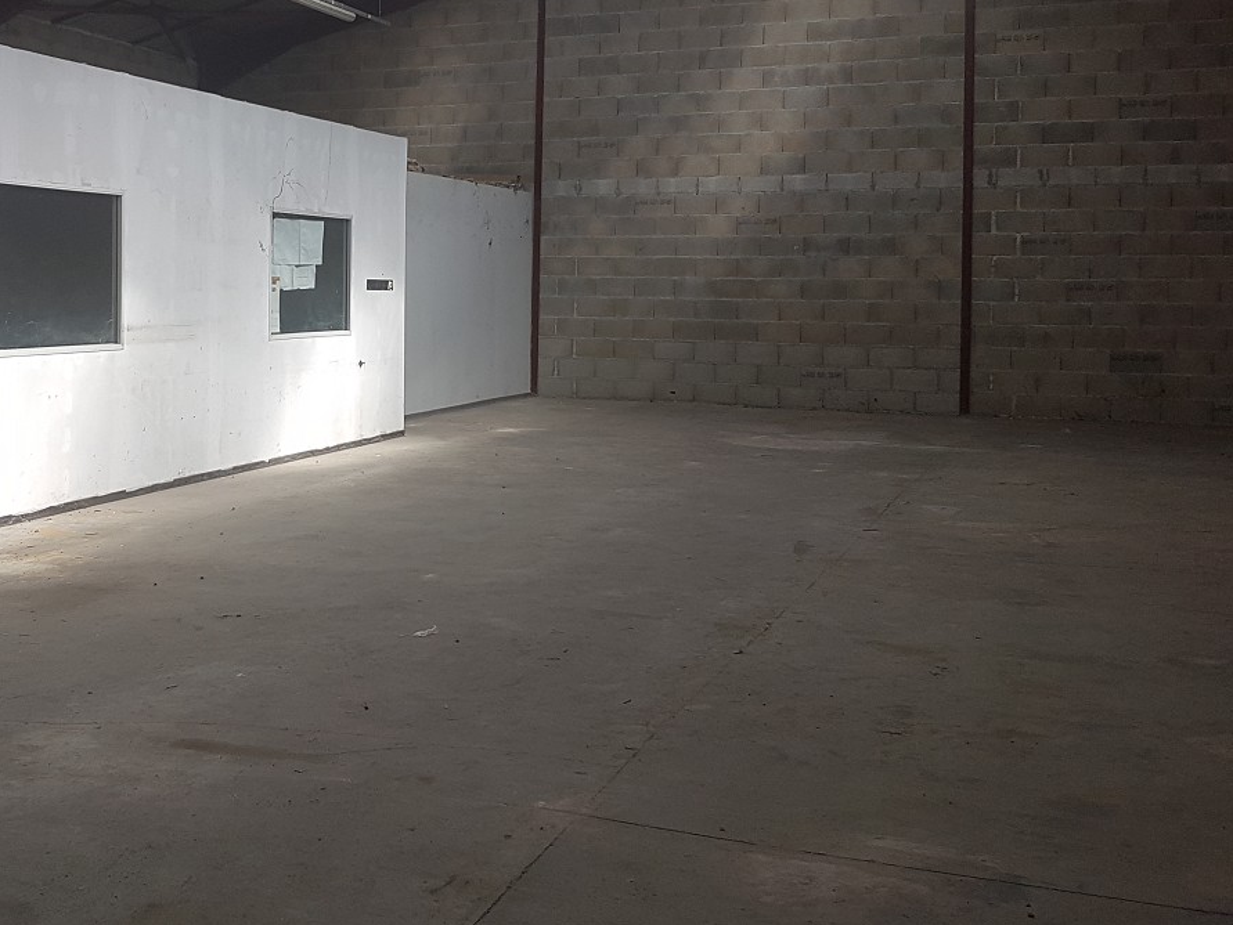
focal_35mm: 35
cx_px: 407
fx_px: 1247
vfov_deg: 40.3
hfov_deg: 51.6
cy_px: 324
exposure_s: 1/183
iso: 40
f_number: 1.7
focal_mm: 4.2
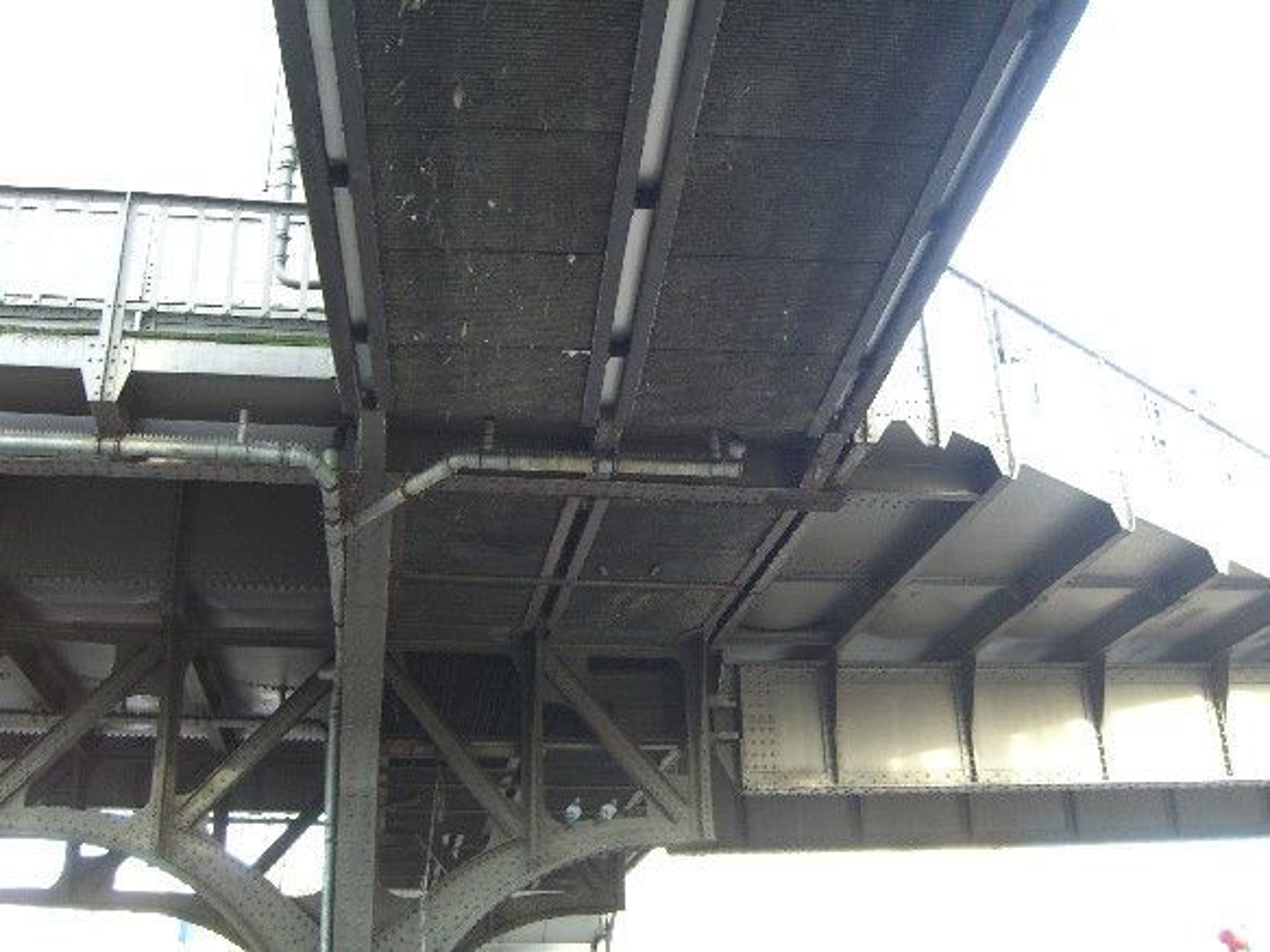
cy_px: 476
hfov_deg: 49.0
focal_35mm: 38
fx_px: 1394
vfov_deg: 37.7
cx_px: 635
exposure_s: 1/30
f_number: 2.8
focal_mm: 7.9
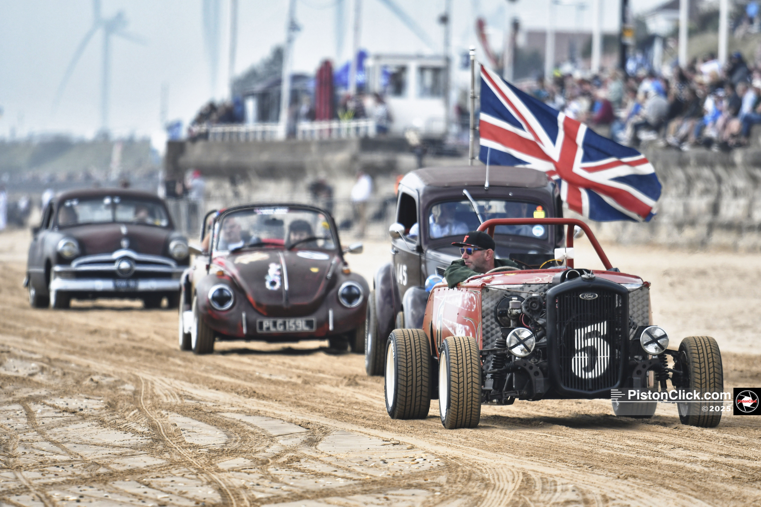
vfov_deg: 3.1
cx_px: 380
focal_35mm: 450
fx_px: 9510
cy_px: 254
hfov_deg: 4.6
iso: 110
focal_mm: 300
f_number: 4
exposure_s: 1/1600
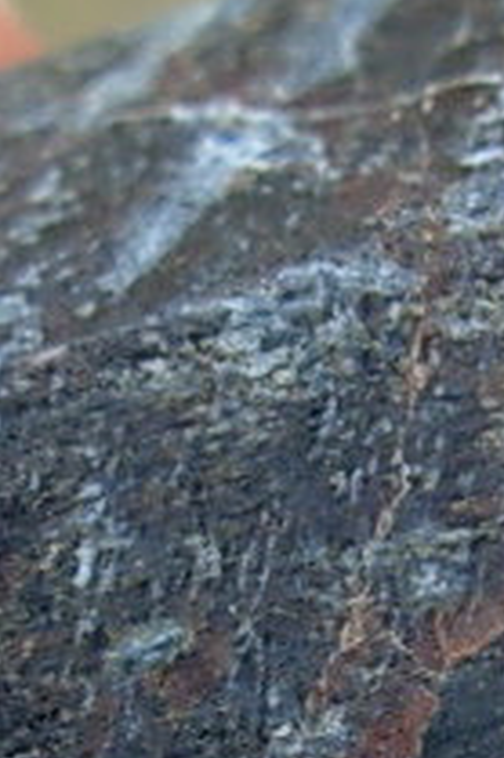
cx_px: 489
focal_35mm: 194
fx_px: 4080
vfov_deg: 10.6
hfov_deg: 7.0
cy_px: 631
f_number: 2.9
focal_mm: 6.3
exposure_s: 1/235
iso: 50
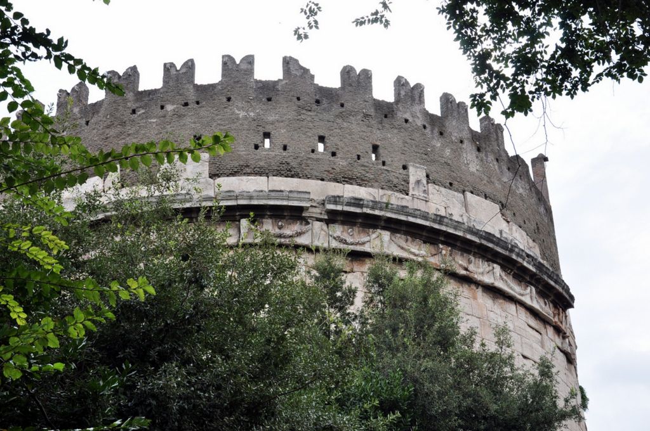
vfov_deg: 22.6
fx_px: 1082
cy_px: 216
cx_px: 325
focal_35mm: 60
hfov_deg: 33.4
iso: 200
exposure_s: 1/200
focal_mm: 40
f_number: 10
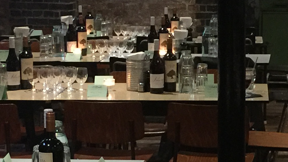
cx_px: 230
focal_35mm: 127
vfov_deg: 9.6
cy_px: 93
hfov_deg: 16.8
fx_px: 970
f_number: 2.2
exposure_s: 1/8
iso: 160
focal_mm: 4.15
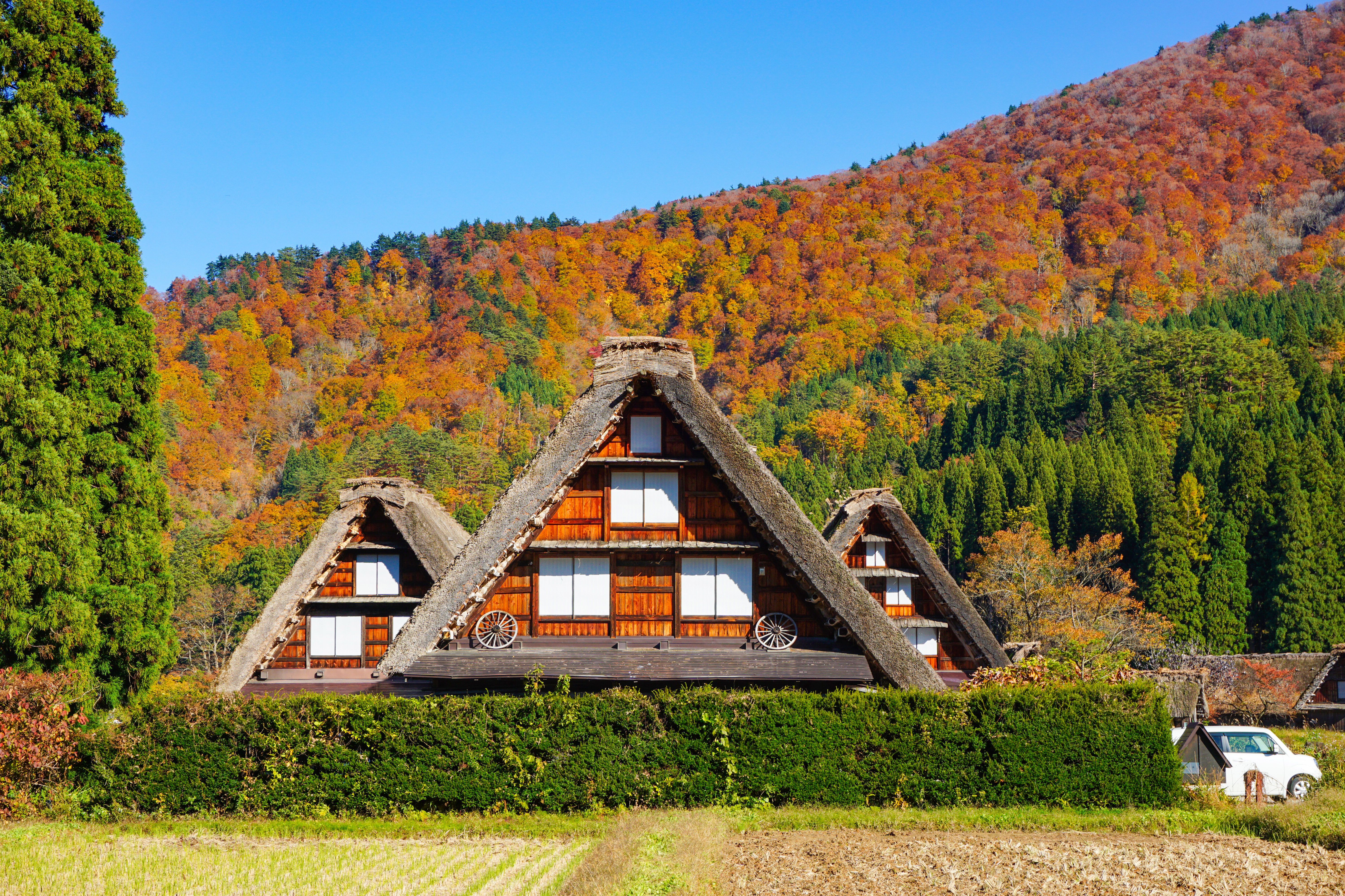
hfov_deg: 36.9
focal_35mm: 54
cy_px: 448
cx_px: 672
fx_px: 2017
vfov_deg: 25.1
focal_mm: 36
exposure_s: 1/125
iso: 100
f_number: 11
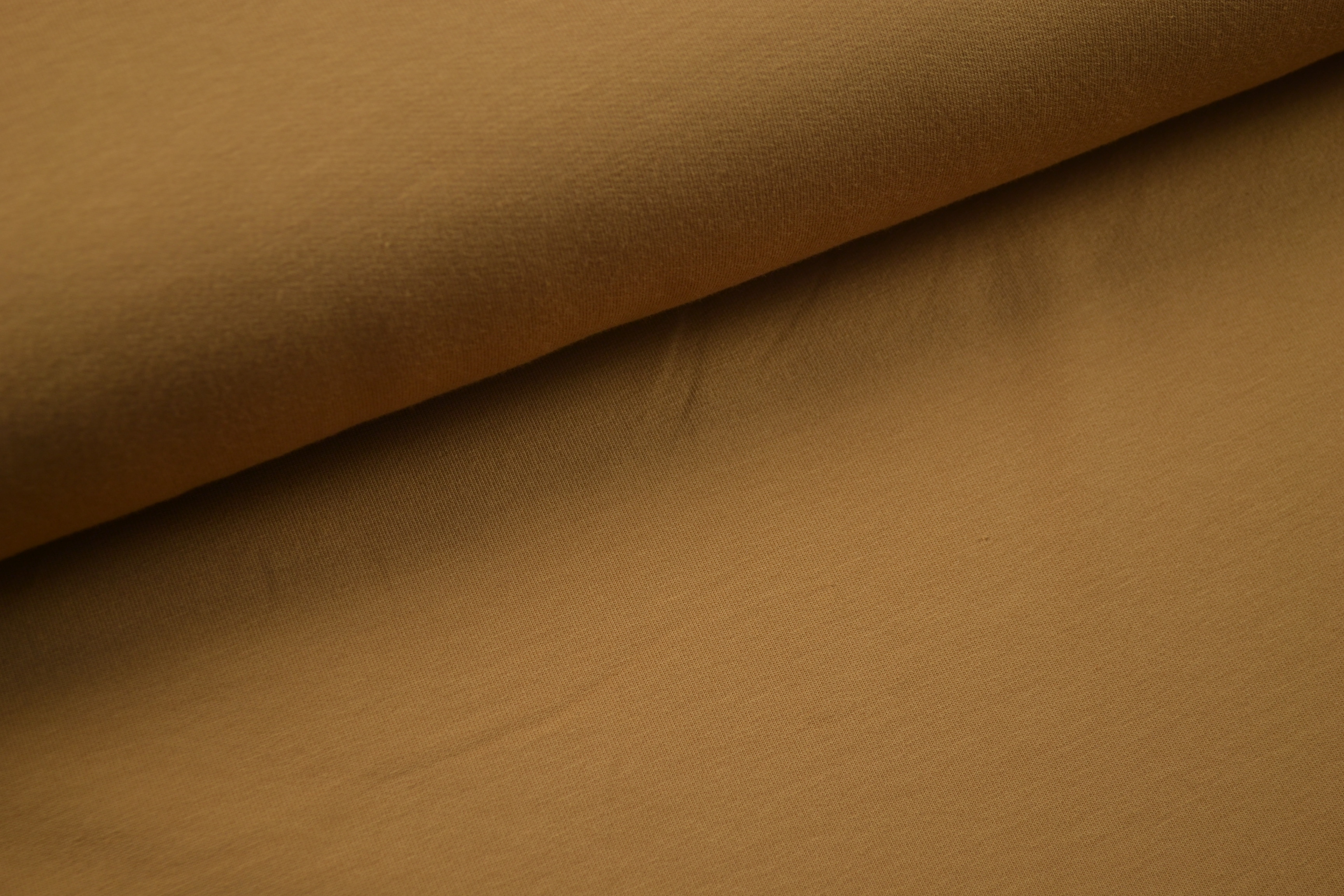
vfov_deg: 23.8
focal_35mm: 57
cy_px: 448
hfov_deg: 35.1
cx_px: 672
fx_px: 2128
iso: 100
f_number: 5
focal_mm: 38
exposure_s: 1/40
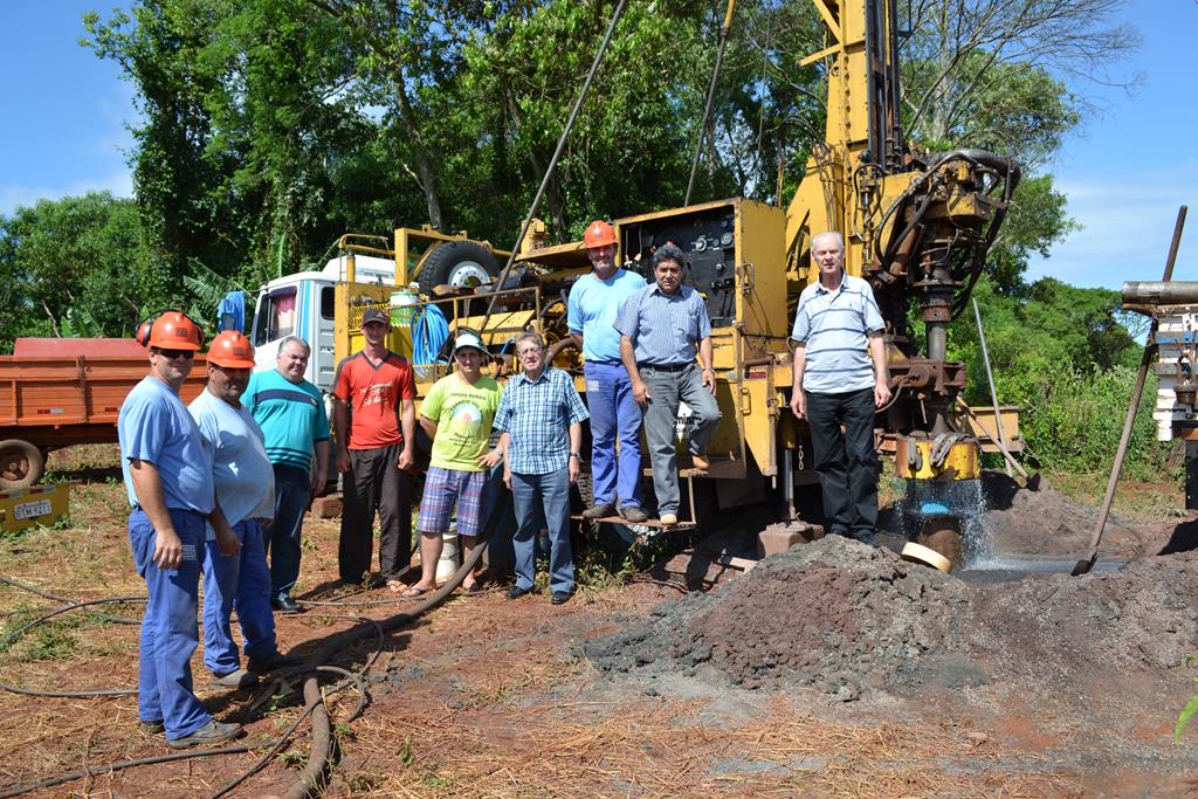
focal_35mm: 27
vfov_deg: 47.9
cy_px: 400
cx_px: 599
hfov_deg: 67.4
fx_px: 899
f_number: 7.1
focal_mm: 18
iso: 100
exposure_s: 1/200
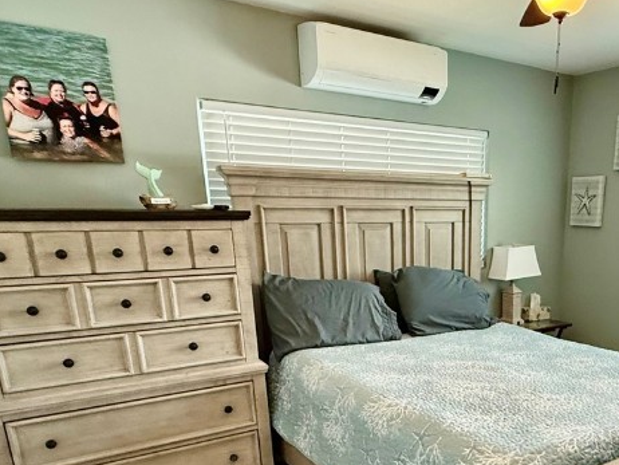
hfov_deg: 55.5
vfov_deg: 43.4
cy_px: 371
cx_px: 466
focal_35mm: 31
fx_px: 555
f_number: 2.2
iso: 320
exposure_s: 1/120
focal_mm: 2.22
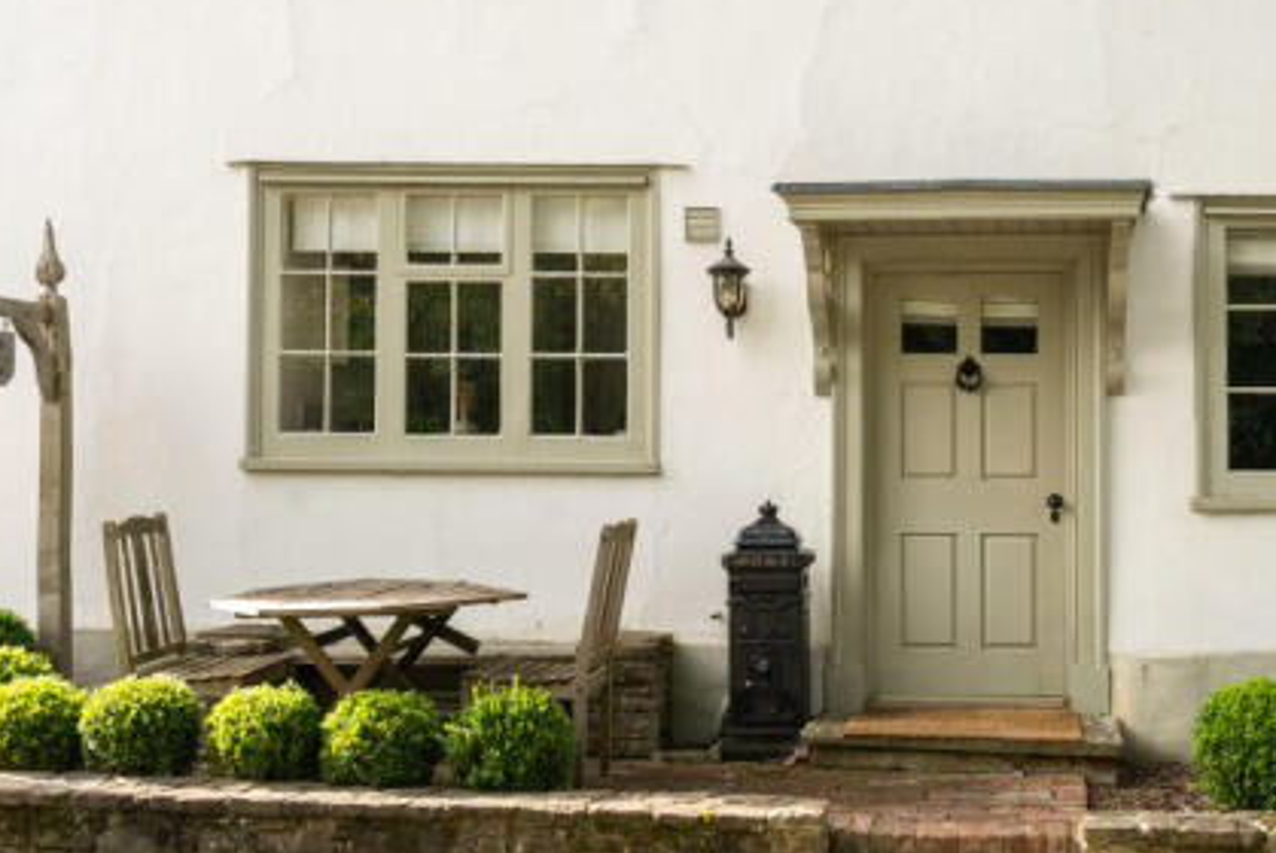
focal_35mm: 50
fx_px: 1773
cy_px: 404
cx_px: 939
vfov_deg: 27.0
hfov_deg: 38.7
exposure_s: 1/500
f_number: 8
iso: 400
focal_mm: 32
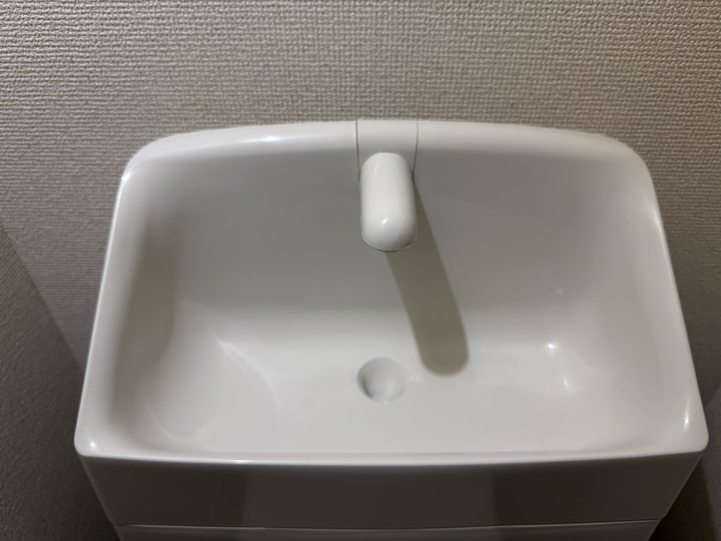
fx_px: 500
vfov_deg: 56.8
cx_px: 360
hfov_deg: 71.6
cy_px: 270
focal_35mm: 24
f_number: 1.78
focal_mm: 6.76
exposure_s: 1/120
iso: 125
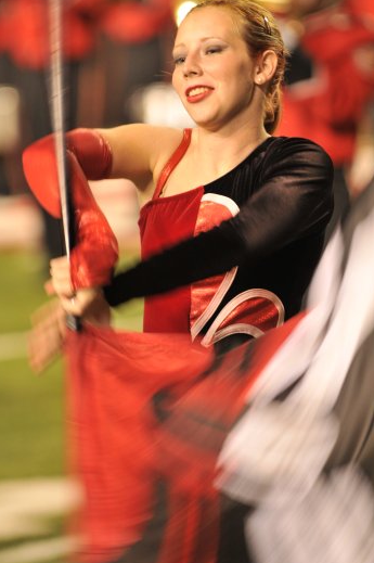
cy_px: 263
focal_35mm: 347
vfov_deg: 5.9
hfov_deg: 4.0
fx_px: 5418
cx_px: 178
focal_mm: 200
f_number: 2.8
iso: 450
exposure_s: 1/60
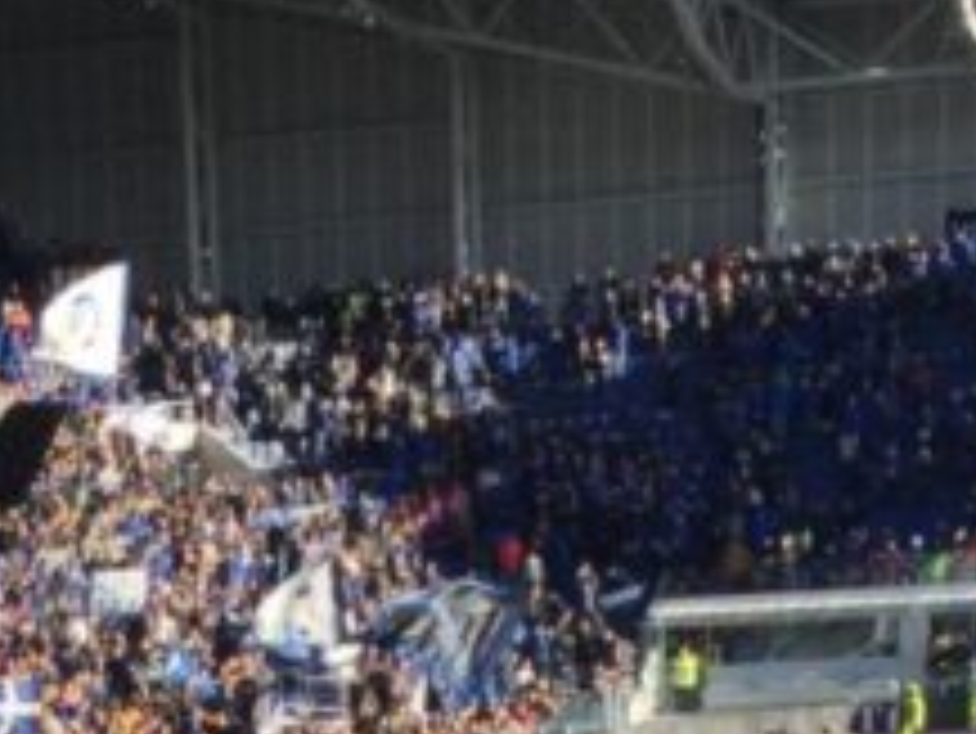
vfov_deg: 9.4
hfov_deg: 13.2
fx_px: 4119
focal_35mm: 146
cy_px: 1536
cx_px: -112
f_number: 2.4
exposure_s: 1/599
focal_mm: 3.3
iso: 25
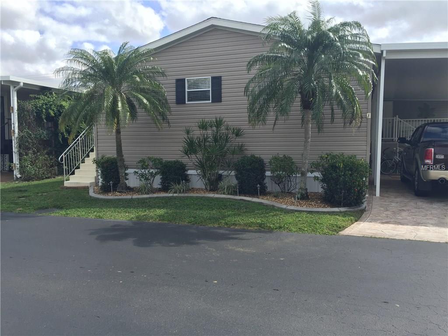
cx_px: 224
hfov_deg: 61.7
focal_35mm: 29
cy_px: 168
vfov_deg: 48.2
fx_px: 375
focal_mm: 4.15
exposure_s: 1/1236
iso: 32
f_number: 2.2
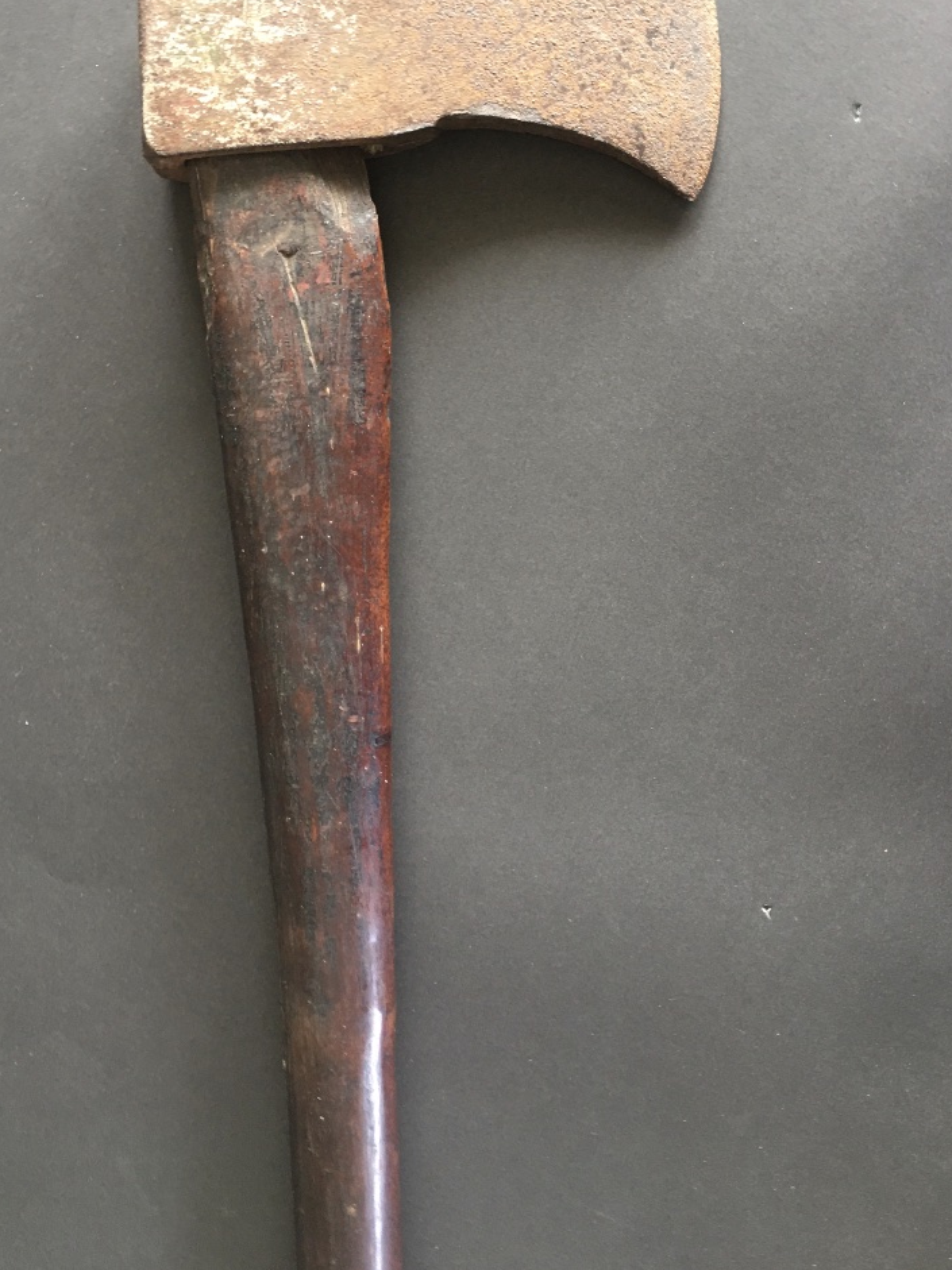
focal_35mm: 37
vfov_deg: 49.7
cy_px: 486
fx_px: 1358
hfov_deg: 38.6
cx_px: 473
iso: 50
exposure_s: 1/17
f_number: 2.2
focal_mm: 4.15
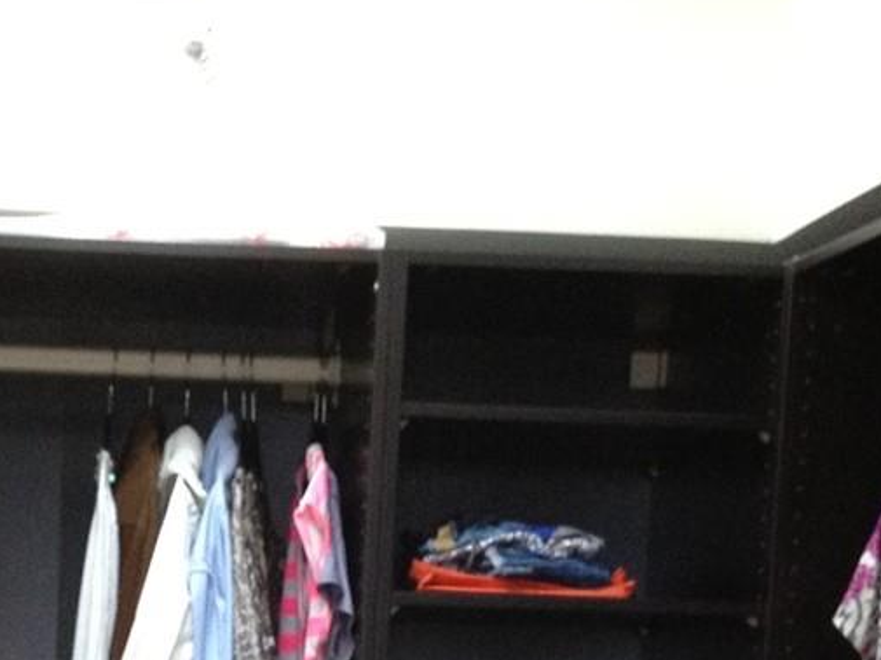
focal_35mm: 111
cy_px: 995
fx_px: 2823
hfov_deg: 17.5
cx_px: 136
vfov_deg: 12.6
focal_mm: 4.28
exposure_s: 1/20
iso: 200
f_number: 2.4
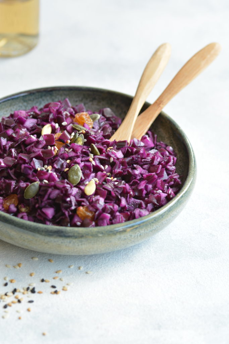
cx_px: 114
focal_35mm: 158
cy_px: 172
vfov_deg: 13.0
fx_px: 1502
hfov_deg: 8.7
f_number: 5.6
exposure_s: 1/60
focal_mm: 105
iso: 200
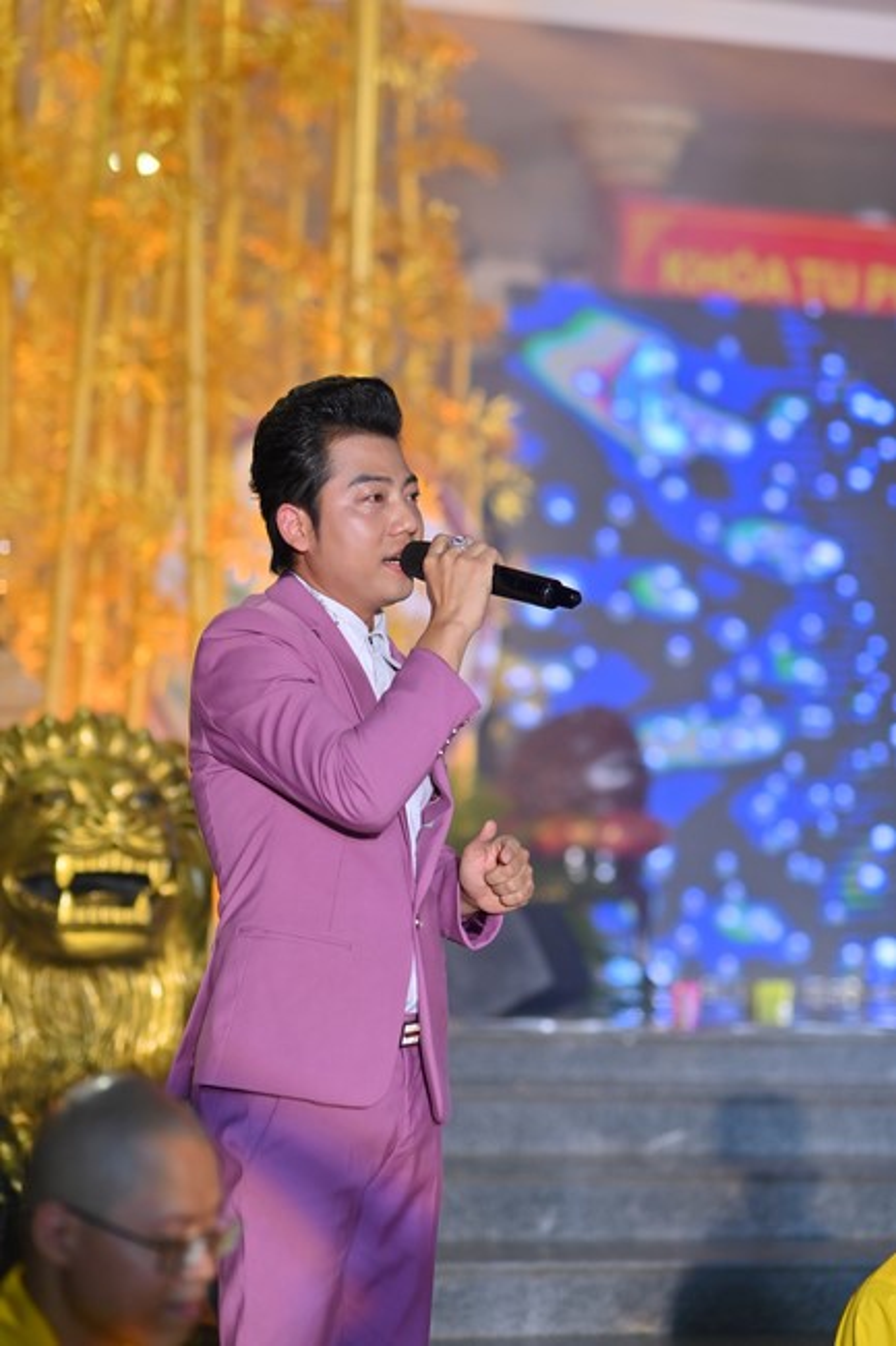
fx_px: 3175
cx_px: 448
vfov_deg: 23.9
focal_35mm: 85
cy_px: 673
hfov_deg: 16.1
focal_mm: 85
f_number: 2.5
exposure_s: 1/640
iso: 800
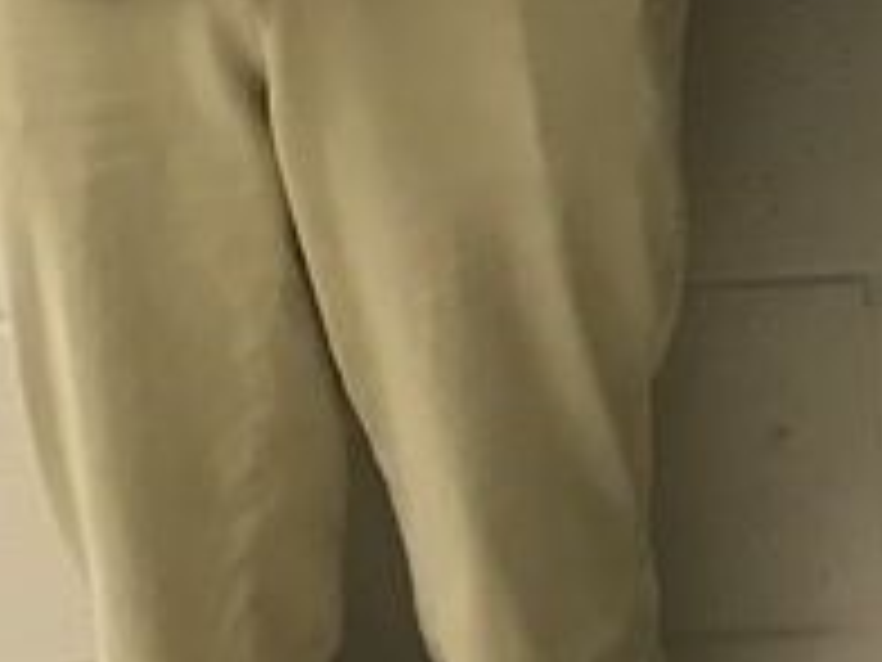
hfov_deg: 12.6
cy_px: -923
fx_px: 3644
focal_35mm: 143
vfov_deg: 9.3
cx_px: 1588
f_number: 1.8
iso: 64
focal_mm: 3.99
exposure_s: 1/15
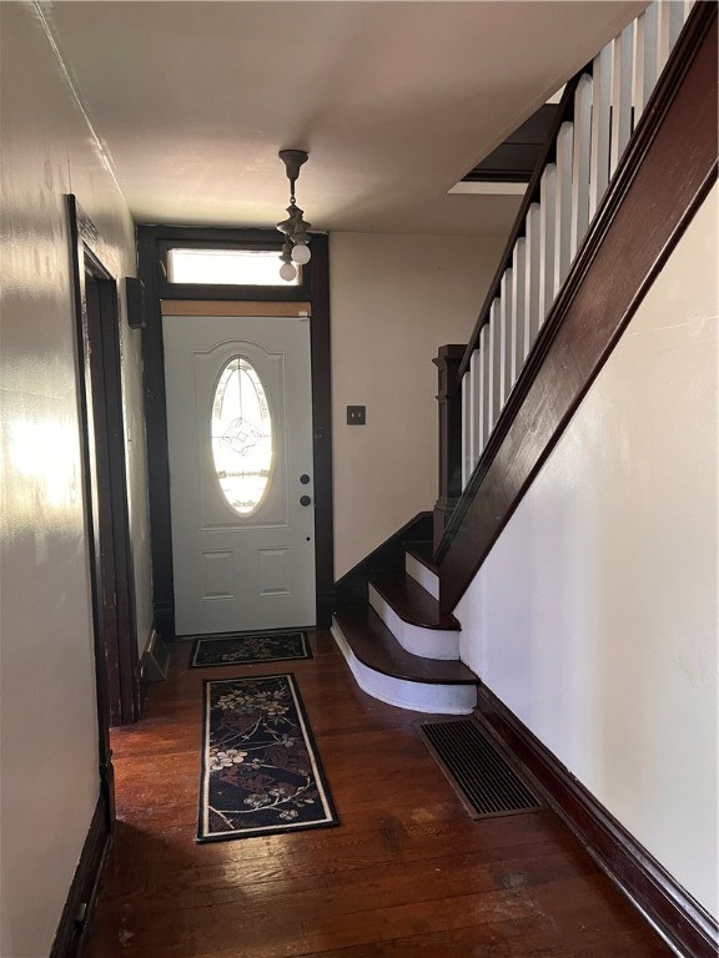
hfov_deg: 53.1
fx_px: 720
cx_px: 360
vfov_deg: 67.3
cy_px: 479
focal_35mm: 26
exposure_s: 1/40
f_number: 1.5
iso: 400
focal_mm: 5.7
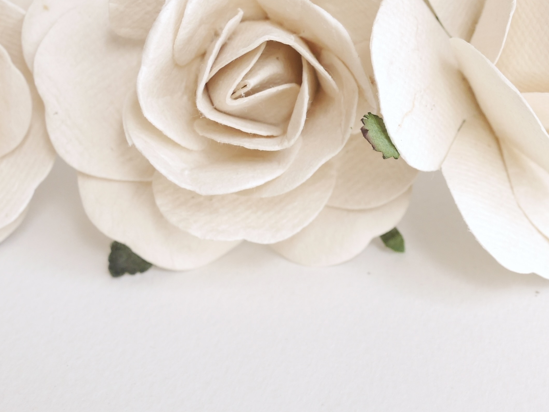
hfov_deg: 21.5
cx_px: 584
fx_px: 1380
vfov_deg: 16.9
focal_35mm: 87
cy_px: 123
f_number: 4.5
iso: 800
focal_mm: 20
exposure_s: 1/60
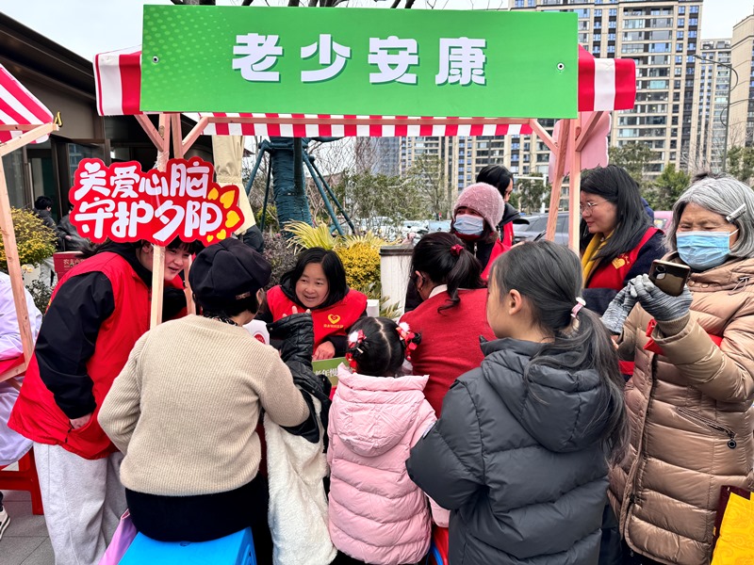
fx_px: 523
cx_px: 377
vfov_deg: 56.8
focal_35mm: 24
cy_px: 282
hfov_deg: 71.6
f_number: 1.78
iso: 80
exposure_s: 1/633
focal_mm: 6.76
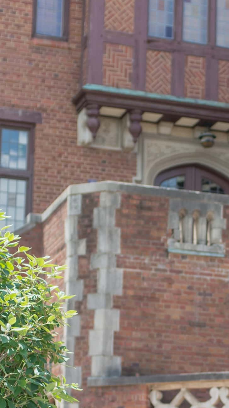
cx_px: 242
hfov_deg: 9.7
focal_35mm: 124
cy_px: 314
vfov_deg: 17.2
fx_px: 1339
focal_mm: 50
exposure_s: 1/8000
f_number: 2.5
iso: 400
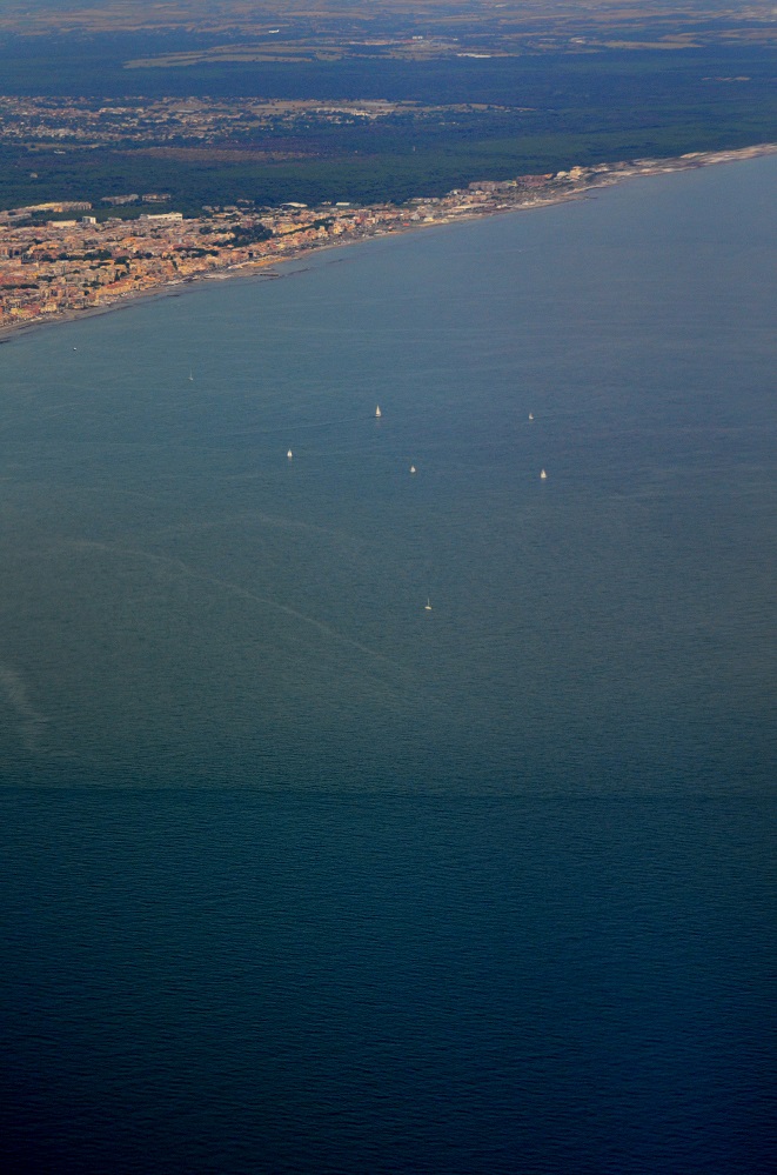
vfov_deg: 19.5
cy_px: 588
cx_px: 388
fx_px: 3417
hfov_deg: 13.0
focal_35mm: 105
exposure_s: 1/8000
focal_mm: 70
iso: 1100
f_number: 4.5
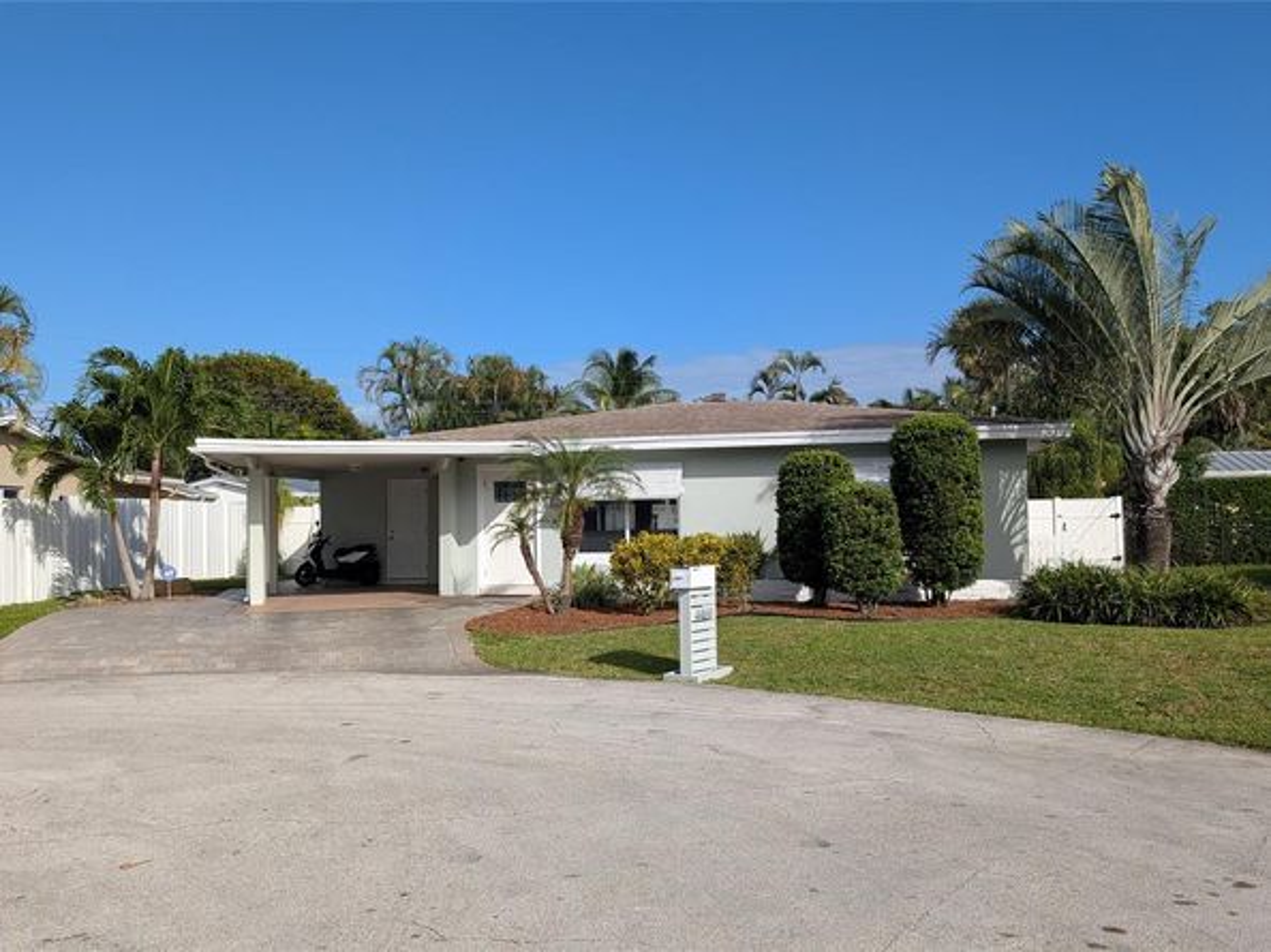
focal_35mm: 24
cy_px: 476
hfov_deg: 71.6
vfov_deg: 56.8
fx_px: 881
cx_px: 636
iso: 19
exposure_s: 1/1764
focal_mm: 6.9
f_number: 1.68
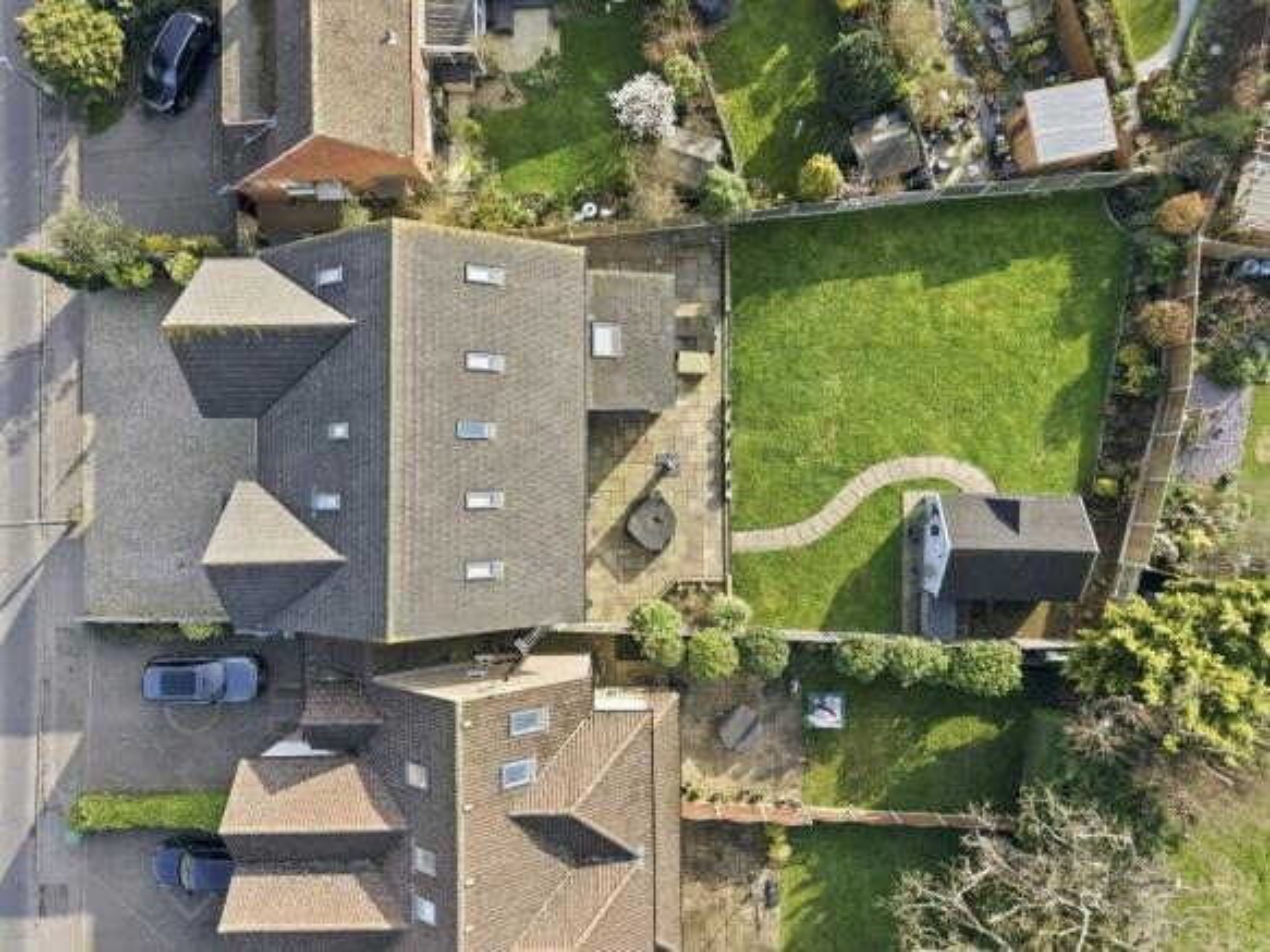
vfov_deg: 56.8
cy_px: 476
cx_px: 635
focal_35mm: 24
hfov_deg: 71.6
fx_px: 880
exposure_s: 1/1600
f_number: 1.8
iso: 230
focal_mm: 8.7
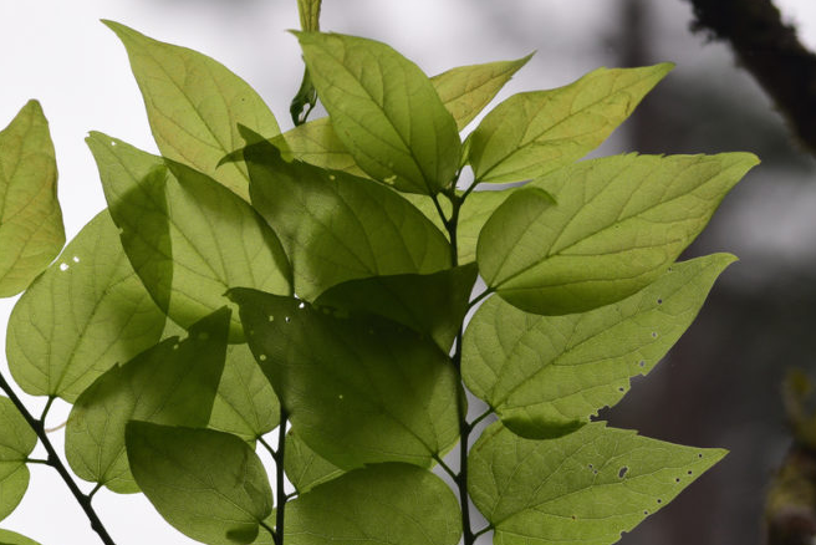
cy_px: 302
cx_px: 194
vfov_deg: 5.6
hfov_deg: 8.4
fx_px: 5573
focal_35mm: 246
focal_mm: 105
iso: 320
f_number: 8
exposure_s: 1/320
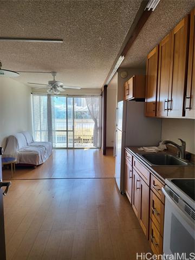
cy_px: 130
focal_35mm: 24
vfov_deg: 71.6
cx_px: 98
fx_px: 180
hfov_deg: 56.8
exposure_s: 1/125
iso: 40
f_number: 1.8
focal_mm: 5
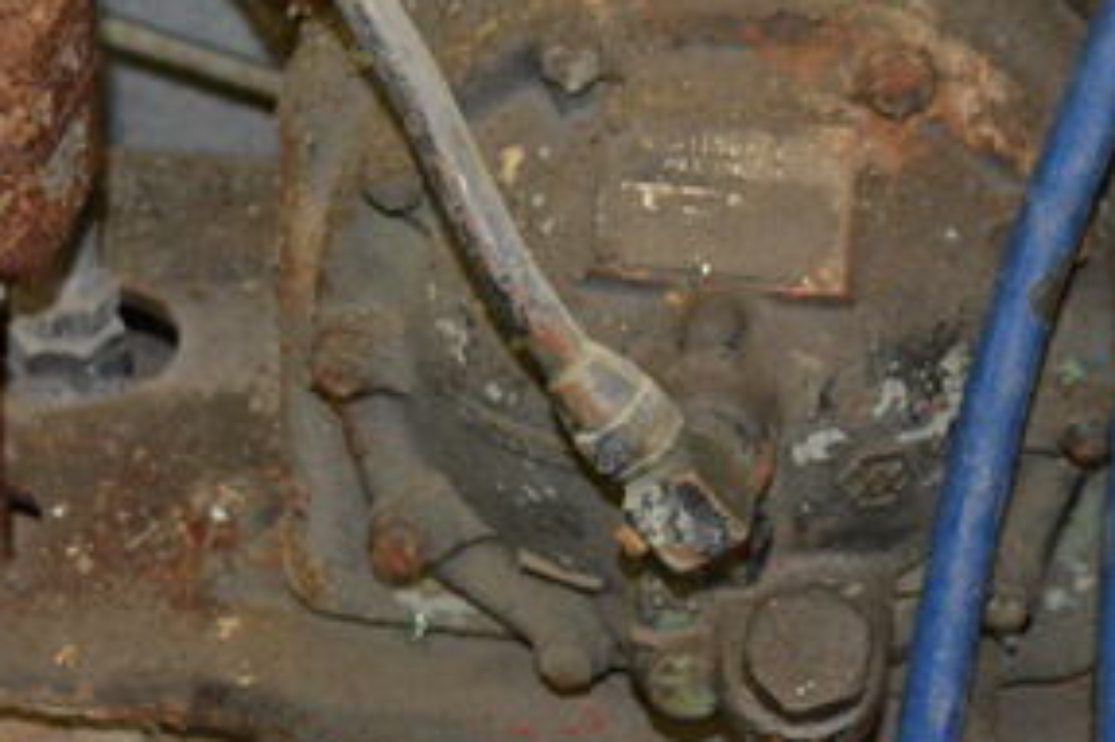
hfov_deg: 22.3
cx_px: 761
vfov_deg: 15.0
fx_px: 2818
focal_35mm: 91
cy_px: 237
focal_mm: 29
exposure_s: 1/60
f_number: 4.5
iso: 2000
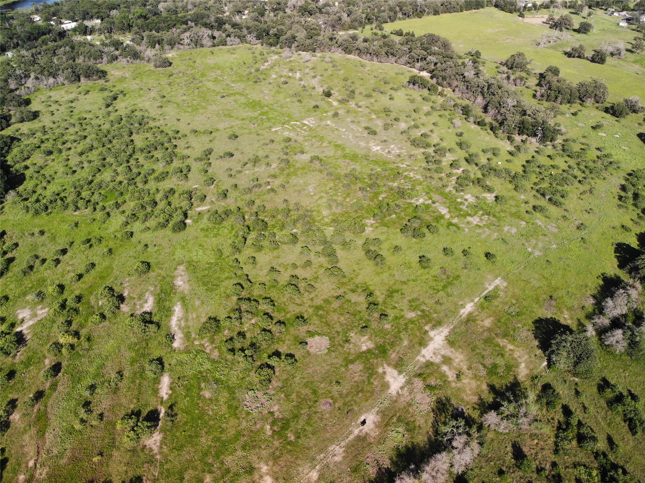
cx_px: 322
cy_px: 242
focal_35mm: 24
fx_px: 447
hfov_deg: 71.6
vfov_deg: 56.8
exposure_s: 1/141
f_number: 2.8
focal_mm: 4.5
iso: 118
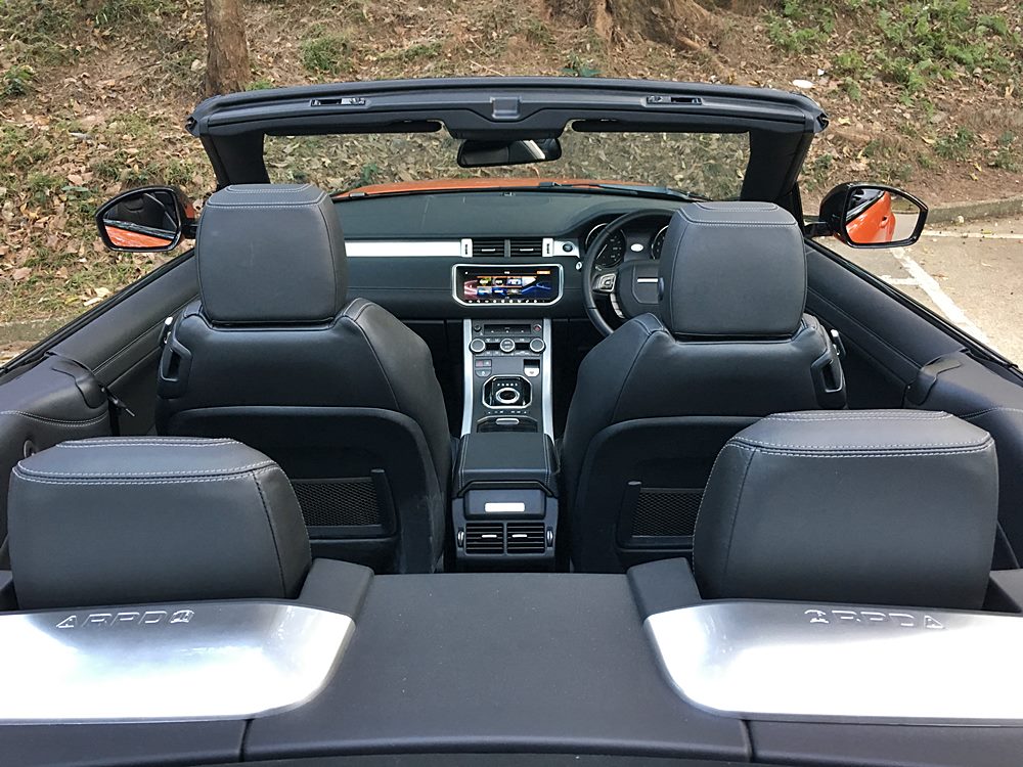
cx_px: 512
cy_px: 384
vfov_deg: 48.2
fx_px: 857
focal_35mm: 29
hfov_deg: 61.7
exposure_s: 1/33
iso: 125
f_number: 2.2
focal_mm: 4.15
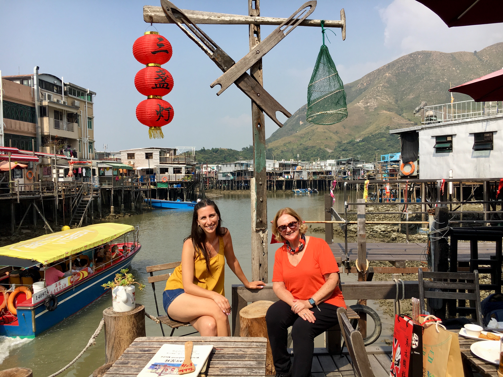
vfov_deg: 48.2
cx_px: 252
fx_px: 421
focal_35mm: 29
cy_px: 188
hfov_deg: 61.7
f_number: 2.2
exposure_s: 1/1570
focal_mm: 4.15
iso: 25
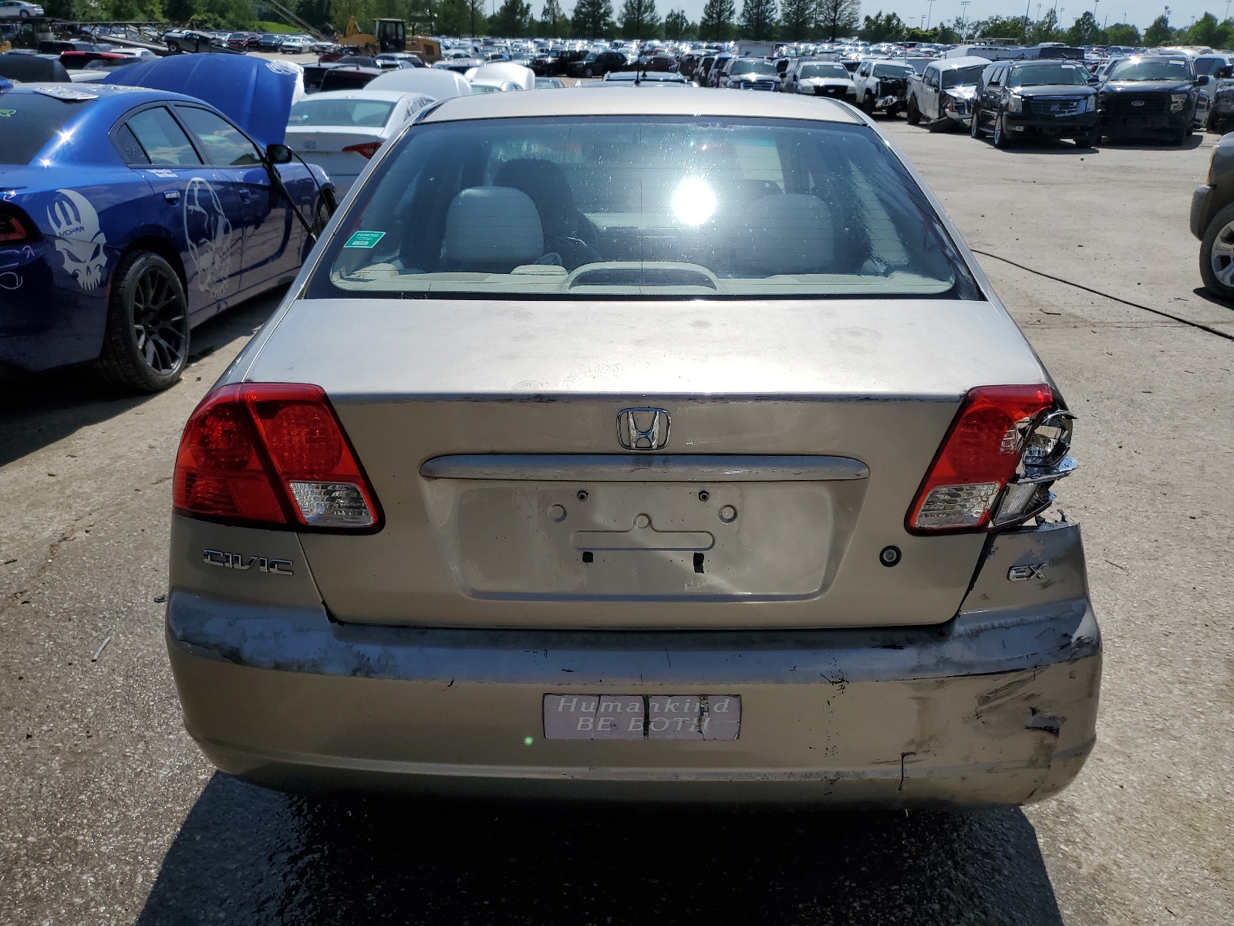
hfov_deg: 67.3
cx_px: 617
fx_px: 927
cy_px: 463
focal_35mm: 26
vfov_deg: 53.1
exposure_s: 1/10000
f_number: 1.5
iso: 50
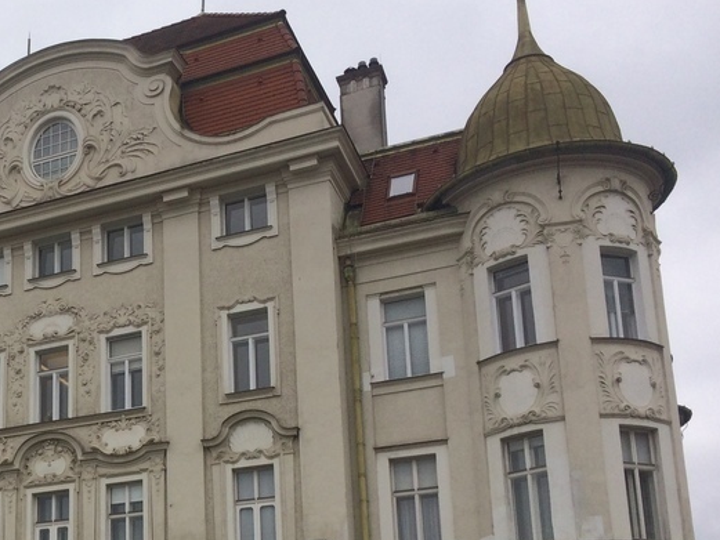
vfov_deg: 24.9
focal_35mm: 57
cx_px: 22
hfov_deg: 31.5
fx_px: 1186
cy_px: 481
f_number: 2.2
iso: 32
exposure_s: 1/1282
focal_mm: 4.15
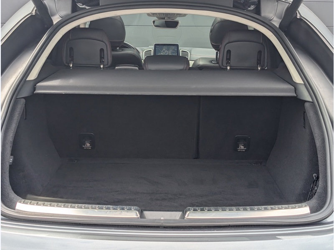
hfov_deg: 38.9
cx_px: 167
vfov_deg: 29.7
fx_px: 473
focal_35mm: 49
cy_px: 125
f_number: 1.68
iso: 20
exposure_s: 1/374
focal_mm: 6.9
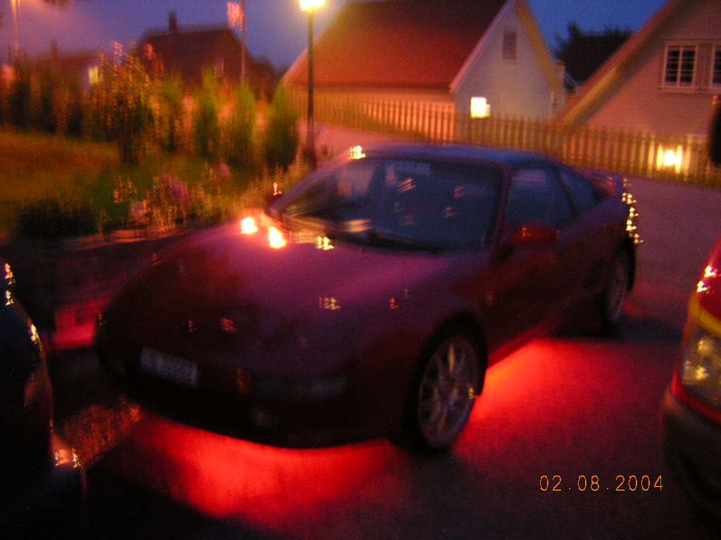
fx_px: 750
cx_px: 360
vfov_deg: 39.7
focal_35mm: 36
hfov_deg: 51.4
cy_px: 270
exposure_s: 2
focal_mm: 4.7
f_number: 2.6
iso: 400
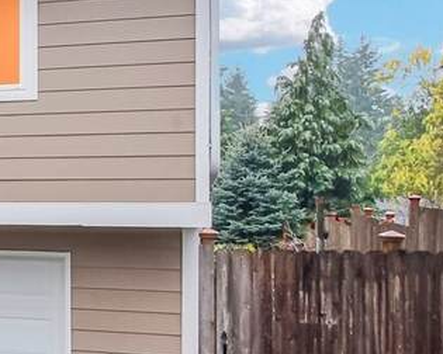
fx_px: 825
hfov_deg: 19.1
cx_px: -428
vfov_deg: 23.5
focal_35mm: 63
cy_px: 327
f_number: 13
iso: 125
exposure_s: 1/1.67
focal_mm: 11
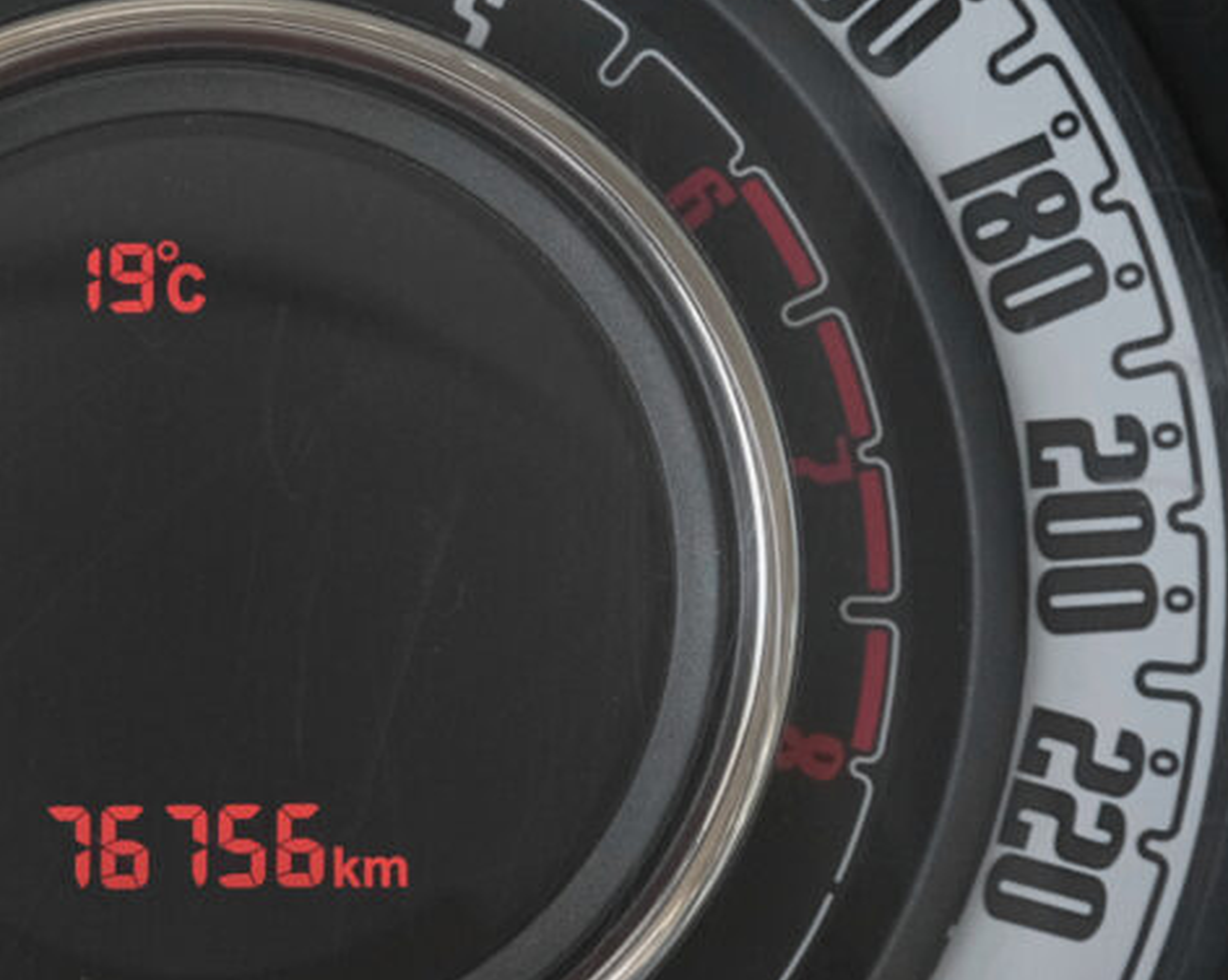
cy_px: 649
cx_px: 164
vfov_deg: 14.2
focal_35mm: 108
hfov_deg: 17.6
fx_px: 3923
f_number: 9
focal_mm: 35.3
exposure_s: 1/180
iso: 2000
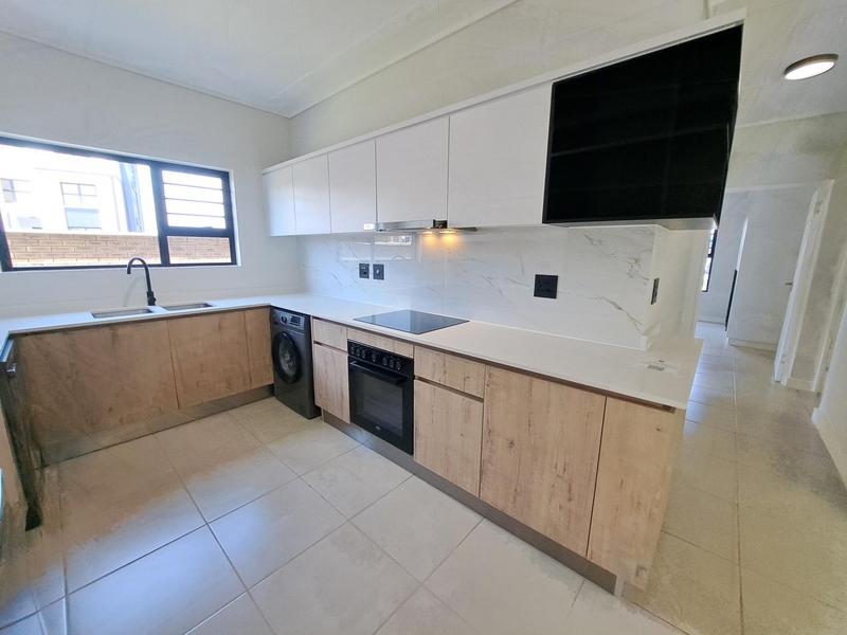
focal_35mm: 13
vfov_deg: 89.9
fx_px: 318
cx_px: 424
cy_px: 318
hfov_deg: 106.2
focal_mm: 1.74
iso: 64
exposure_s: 1/100
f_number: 2.2
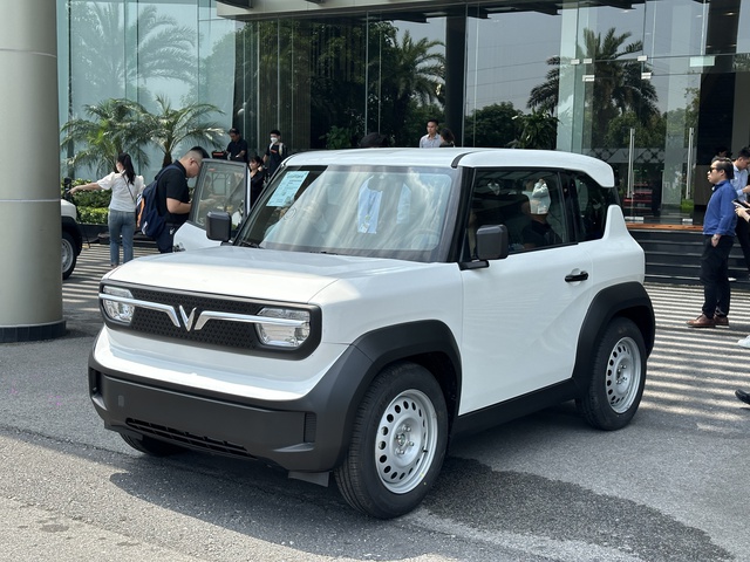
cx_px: 375
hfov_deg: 39.7
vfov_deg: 30.3
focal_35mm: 48
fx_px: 1040
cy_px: 281
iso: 64
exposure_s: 1/1992
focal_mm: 6.86
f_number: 1.78
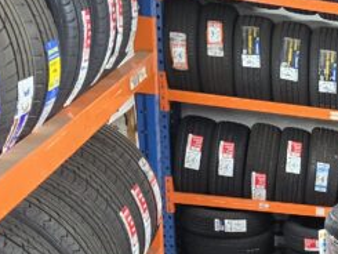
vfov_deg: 14.4
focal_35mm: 96
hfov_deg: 16.1
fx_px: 938
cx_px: 668
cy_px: 378
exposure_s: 1/100
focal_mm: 6.3
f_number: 1.7
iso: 640
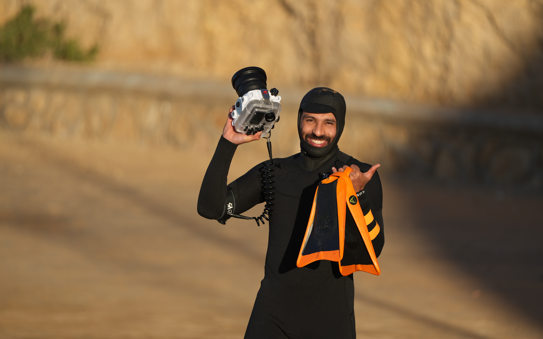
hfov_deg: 3.8
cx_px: 271
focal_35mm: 552
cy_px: 173
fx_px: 8169
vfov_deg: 2.4
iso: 100
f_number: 6.3
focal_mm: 541
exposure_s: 1/400
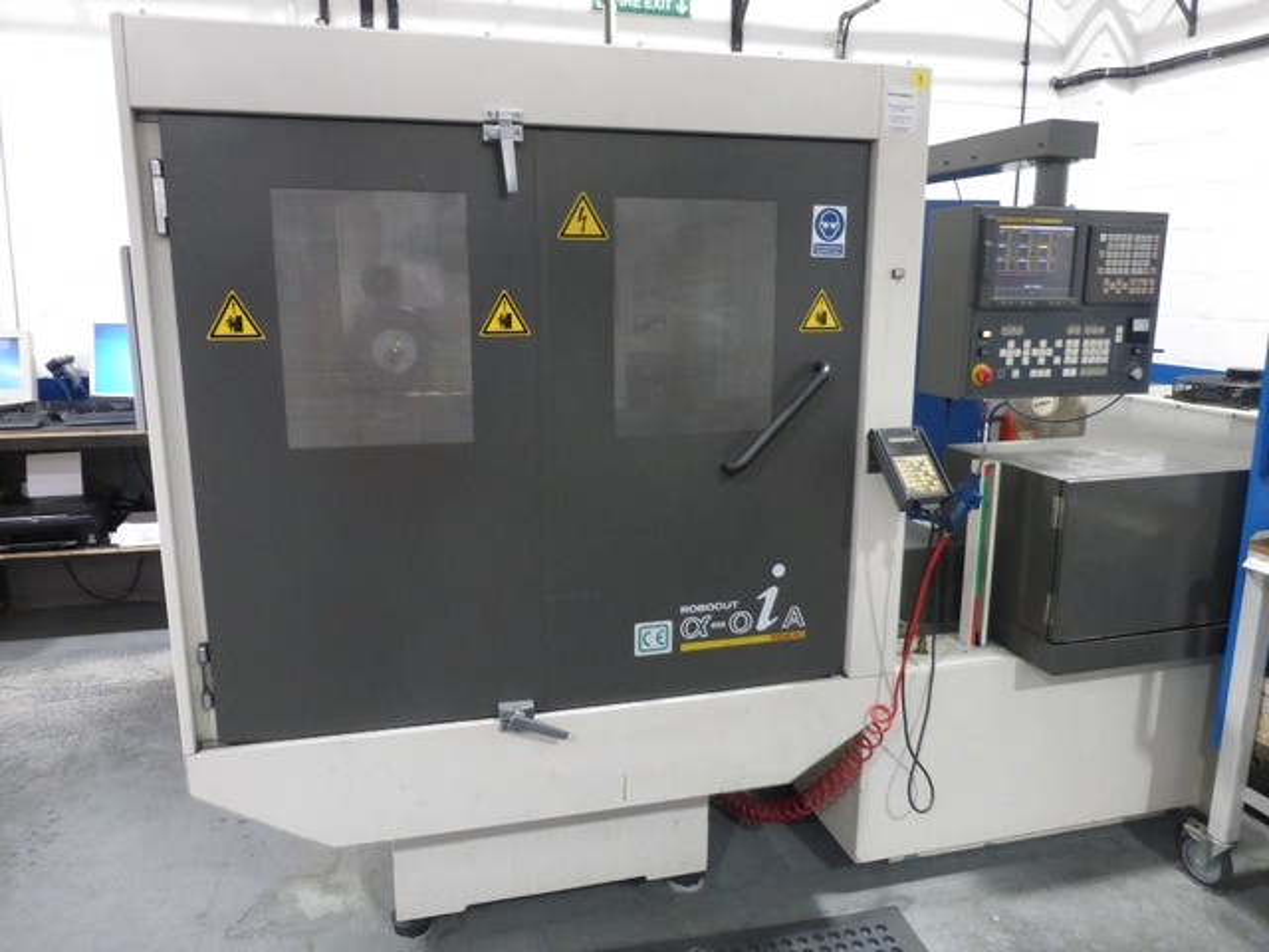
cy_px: 476
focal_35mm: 25
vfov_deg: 54.9
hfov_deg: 69.4
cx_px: 634
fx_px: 916
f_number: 3.3
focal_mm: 4.3
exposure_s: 1/10
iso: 400
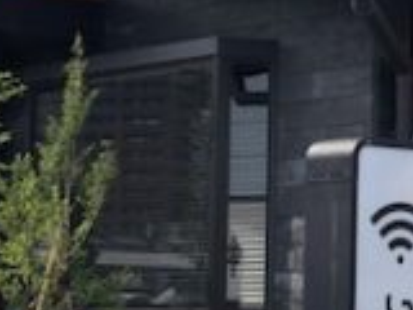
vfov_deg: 11.1
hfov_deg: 14.0
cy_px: 140
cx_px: 581
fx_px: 1599
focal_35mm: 134
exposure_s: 1/2433
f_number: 1.8
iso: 20
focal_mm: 3.99
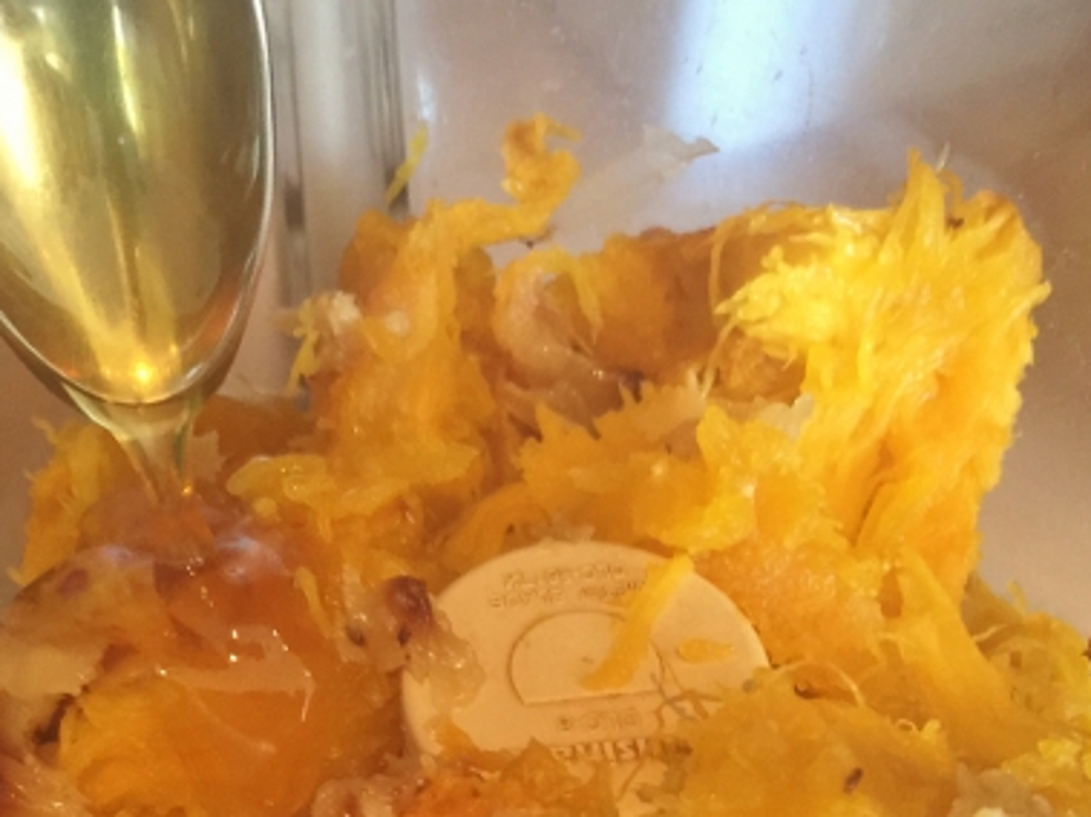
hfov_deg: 38.4
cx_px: 345
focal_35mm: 49
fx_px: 1544
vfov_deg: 29.3
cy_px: 584
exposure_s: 1/15
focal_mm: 4.15
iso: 125
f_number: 2.2
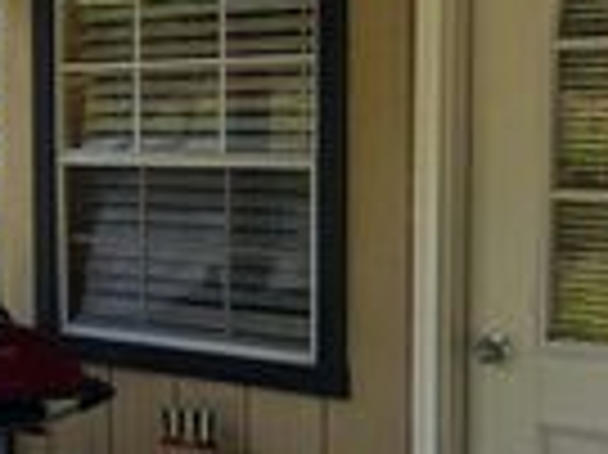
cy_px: 220
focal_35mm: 89
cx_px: -162
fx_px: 1562
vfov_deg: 16.6
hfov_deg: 20.3
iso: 20
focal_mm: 6.9
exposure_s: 1/712
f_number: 1.68
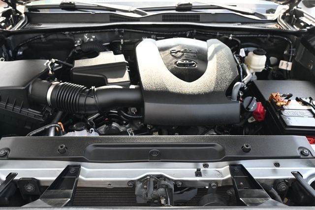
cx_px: 158
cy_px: 105
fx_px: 275
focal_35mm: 32
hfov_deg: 59.5
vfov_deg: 41.7
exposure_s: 1/250
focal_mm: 21
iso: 400
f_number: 4
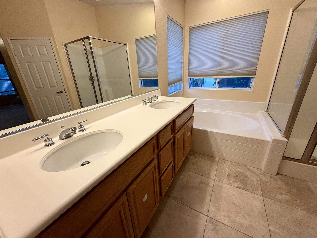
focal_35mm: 14
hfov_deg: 102.1
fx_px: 128
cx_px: 158
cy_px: 119
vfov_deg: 85.7
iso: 125
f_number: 2.2
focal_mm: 2.22
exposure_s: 1/120
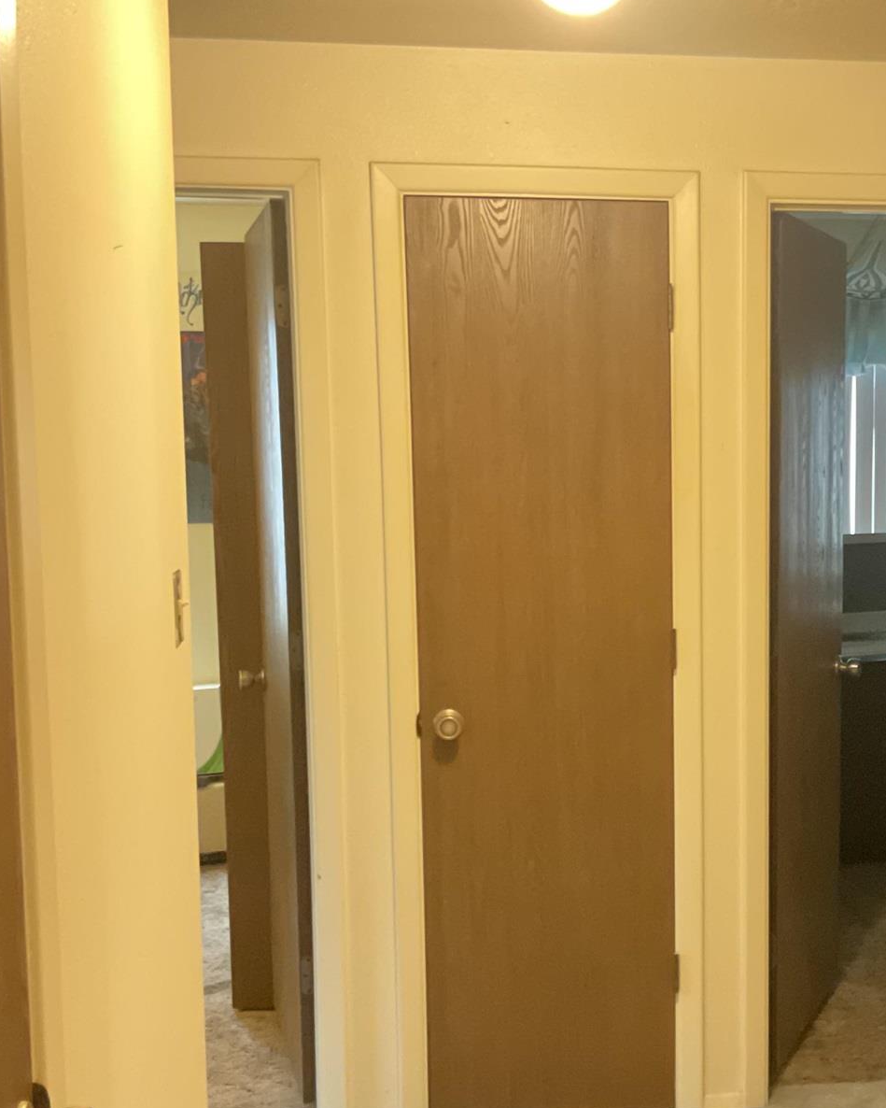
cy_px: 673
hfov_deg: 27.0
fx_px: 1803
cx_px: 728
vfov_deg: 34.0
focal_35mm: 55
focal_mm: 3
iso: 1600
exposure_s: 1/15
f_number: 1.8
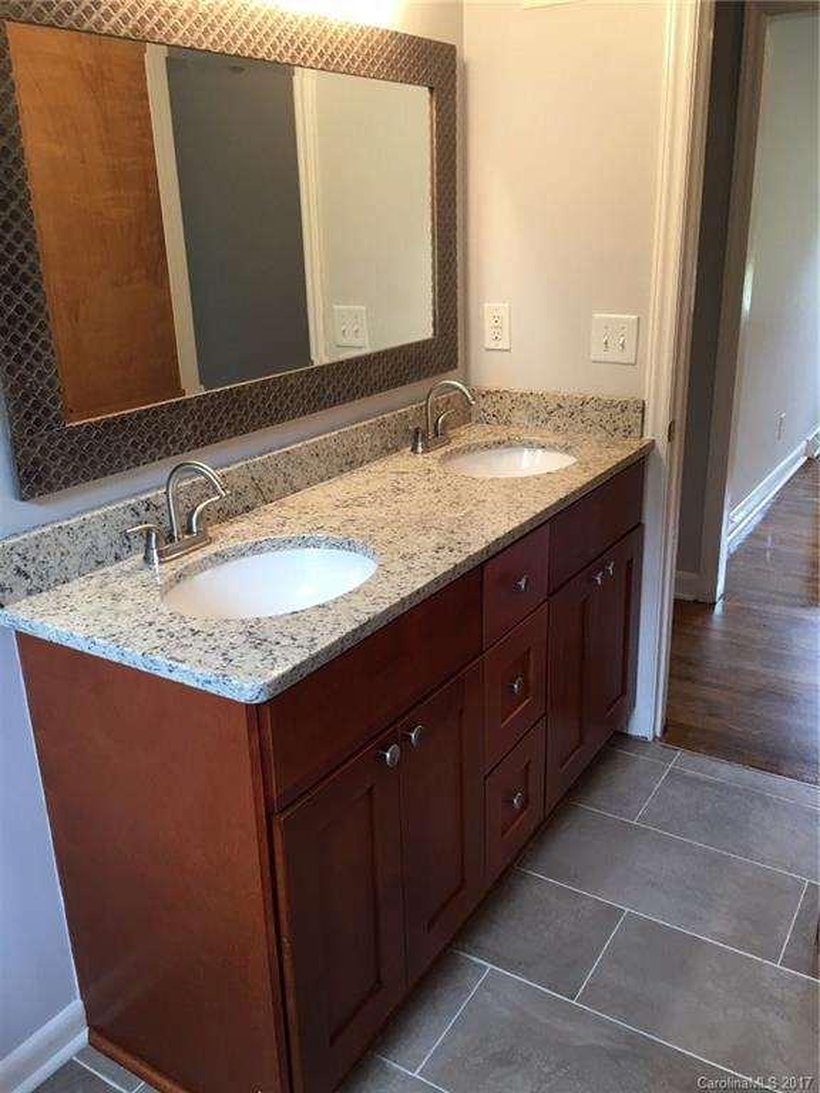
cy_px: 546
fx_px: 916
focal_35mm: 29
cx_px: 410
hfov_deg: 48.2
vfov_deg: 61.7
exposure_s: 1/15
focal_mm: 4.15
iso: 25
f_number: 2.2
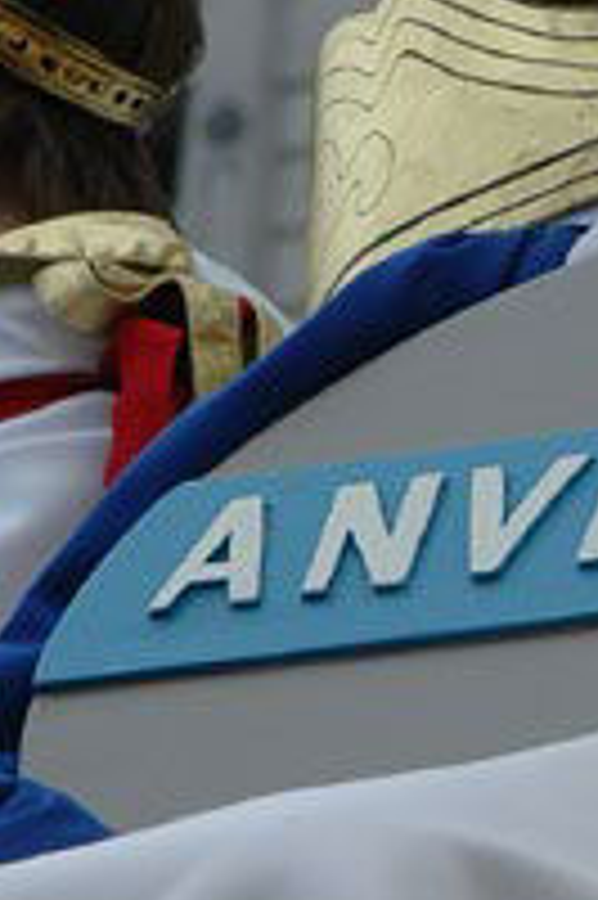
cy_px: 428
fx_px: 10482
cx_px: 760
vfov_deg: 4.9
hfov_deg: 3.3
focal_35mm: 420
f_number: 6.3
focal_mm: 70
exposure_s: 1/500
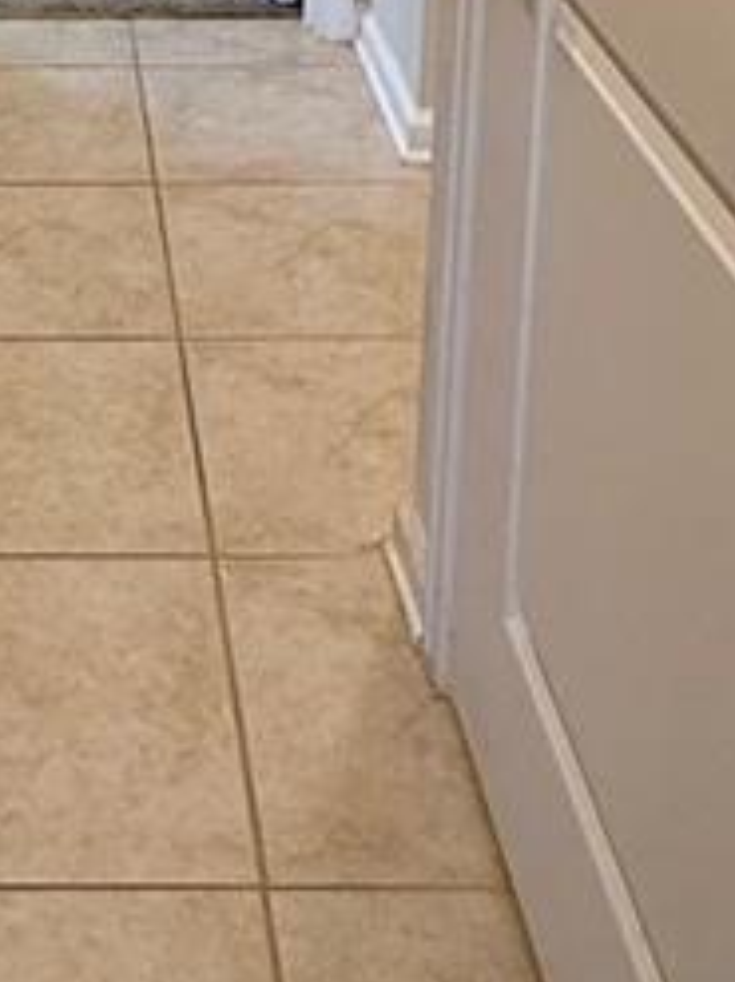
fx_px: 1927
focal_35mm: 68
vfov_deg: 25.0
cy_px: -278
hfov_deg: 20.8
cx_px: -12
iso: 200
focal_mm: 2.22
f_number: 2.2
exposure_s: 1/120
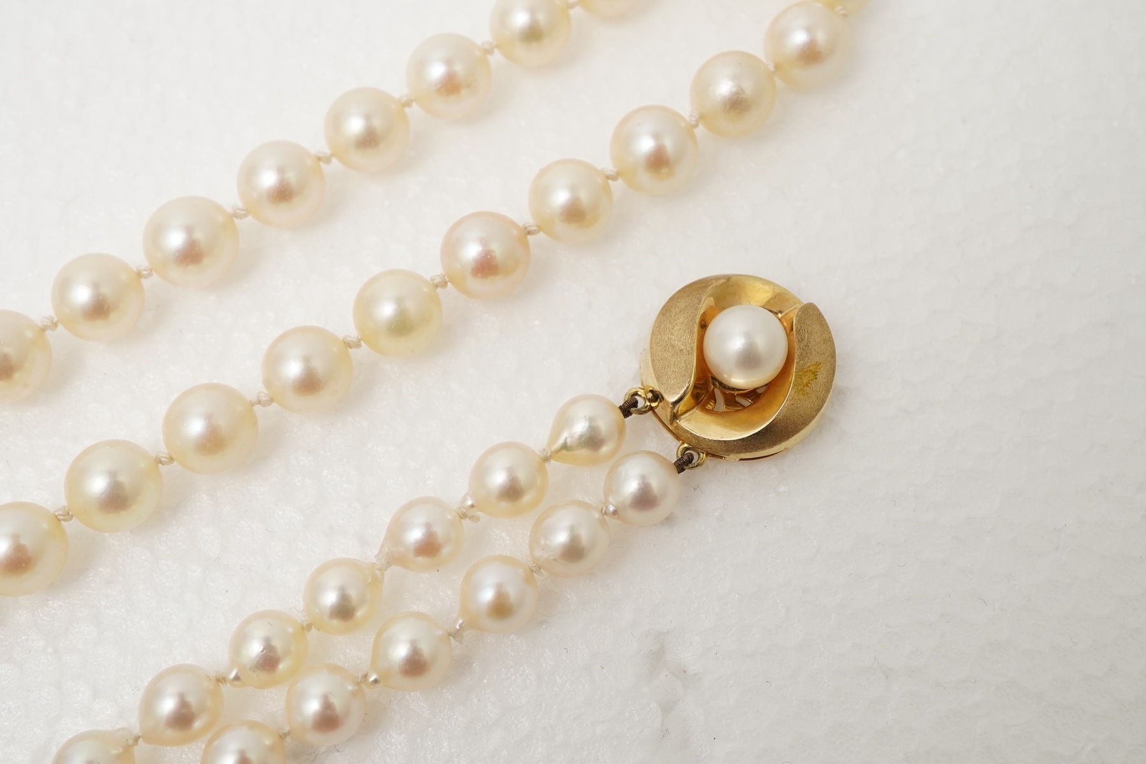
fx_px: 1433
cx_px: 573
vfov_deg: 29.9
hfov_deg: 43.6
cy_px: 382
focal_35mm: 45
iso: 500
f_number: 20
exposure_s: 1/100
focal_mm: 30
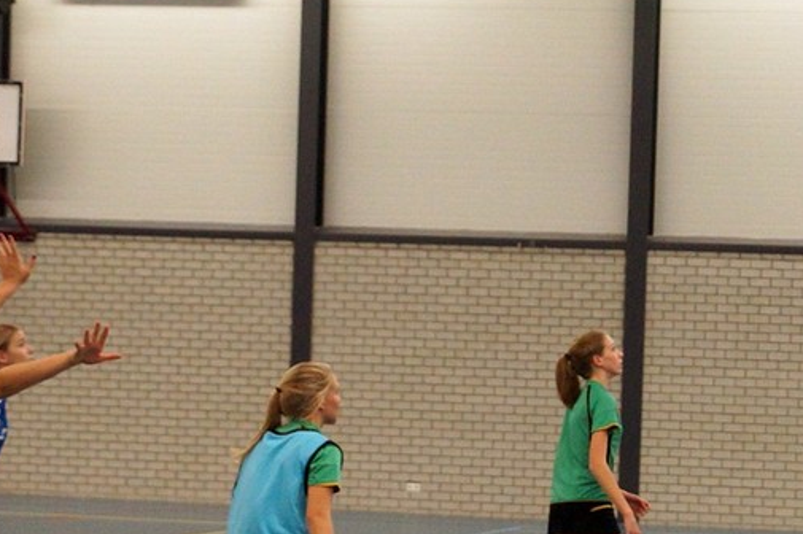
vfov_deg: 18.4
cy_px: 443
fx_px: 1627
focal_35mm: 73
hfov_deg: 27.0
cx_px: 677
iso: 1250
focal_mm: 24
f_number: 3.2
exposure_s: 1/320
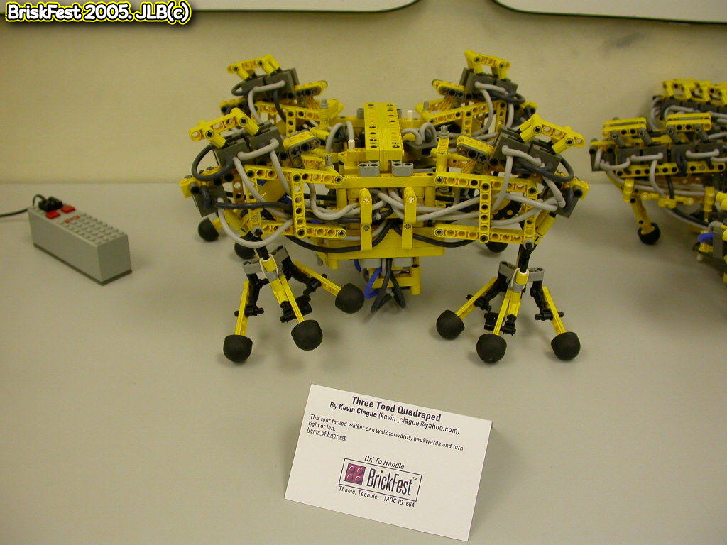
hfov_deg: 49.0
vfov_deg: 37.7
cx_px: 364
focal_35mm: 38
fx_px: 798
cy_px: 272
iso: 100
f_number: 3
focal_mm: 7.85
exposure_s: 1/52.4
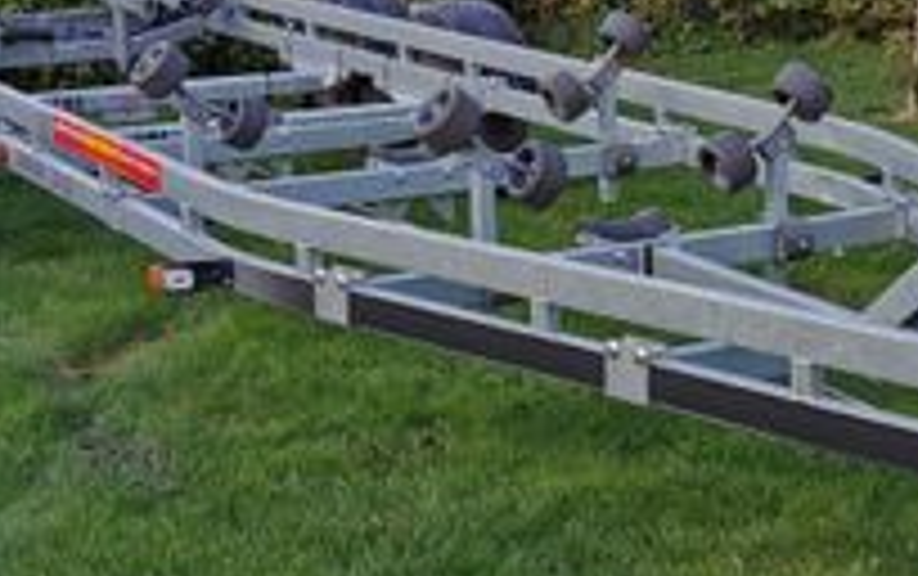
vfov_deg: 15.6
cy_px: 346
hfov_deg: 24.5
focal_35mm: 84
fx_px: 2104
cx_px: 612
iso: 50
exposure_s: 1/791
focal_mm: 5.56
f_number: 1.6
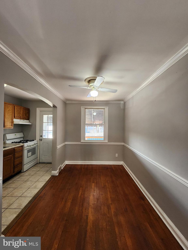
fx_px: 94
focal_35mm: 13
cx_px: 94
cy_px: 125
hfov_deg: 89.9
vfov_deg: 106.2
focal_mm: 2.2
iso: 400
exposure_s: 1/60
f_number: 2.2
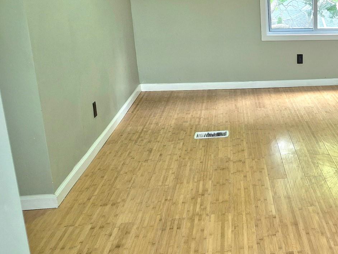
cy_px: 136
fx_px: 488
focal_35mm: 50
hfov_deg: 34.7
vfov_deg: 29.1
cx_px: 339
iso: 100
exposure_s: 1/120
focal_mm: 5.4
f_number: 1.8
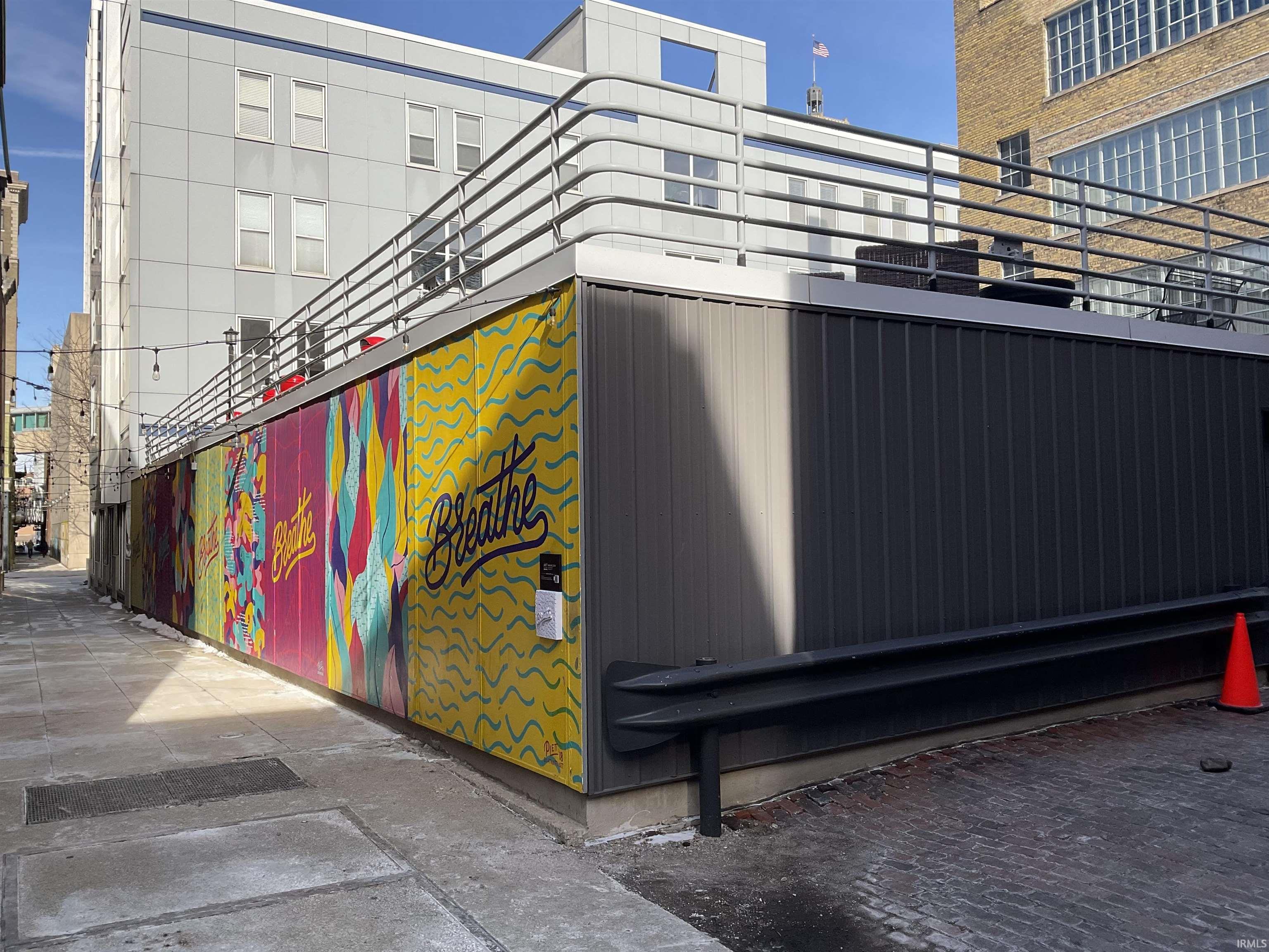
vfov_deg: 48.2
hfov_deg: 61.7
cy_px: 476
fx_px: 1063
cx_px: 634
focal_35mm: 29
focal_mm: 3
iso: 16
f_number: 1.8
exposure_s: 1/1311
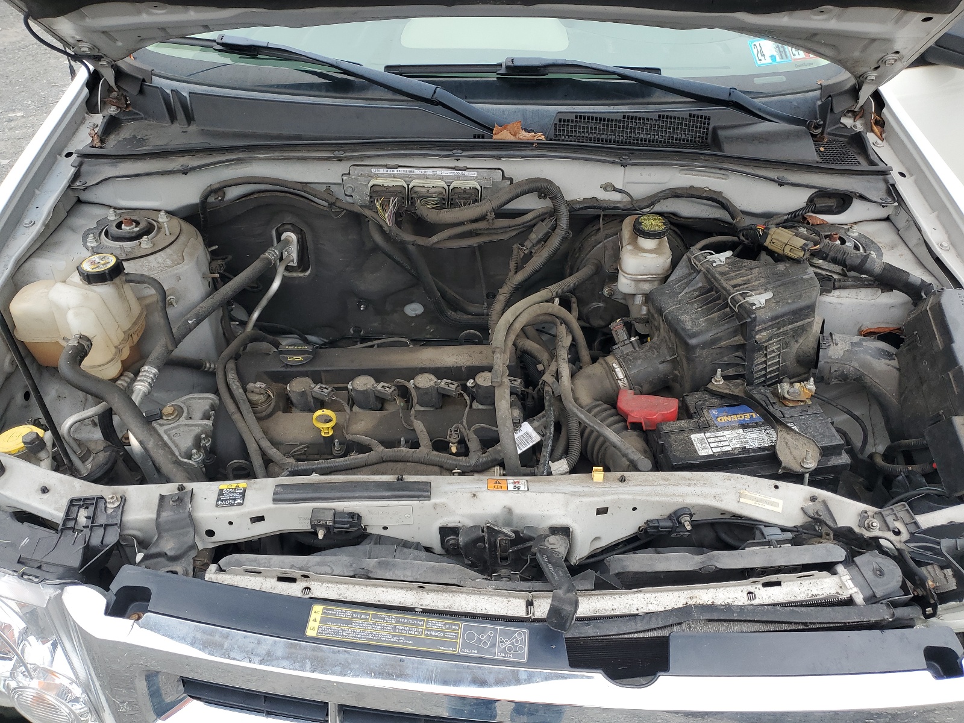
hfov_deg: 67.3
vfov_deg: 53.1
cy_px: 362
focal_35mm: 26
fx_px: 724
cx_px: 482
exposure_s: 1/217
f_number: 1.5
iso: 50
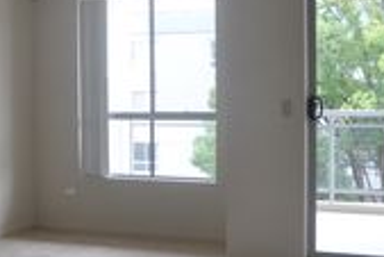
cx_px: 111
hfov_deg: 26.7
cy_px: 124
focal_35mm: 75
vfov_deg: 18.2
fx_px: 801
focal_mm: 18
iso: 200
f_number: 6.3
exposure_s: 1/40
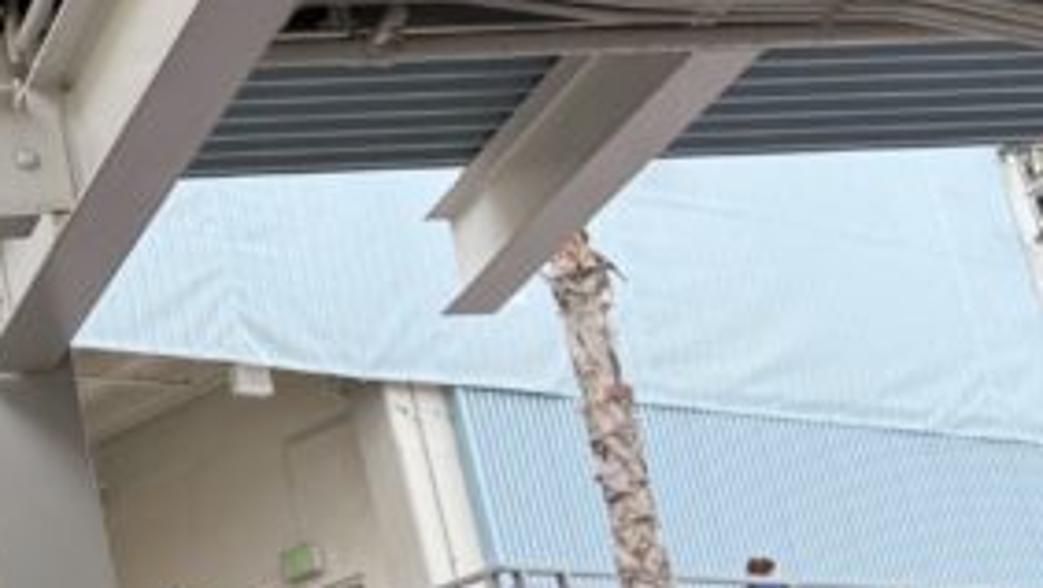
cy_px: 370
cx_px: -374
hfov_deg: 20.2
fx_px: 2629
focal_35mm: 95
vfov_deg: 12.8
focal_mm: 6.76
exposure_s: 1/123
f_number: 1.78
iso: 100
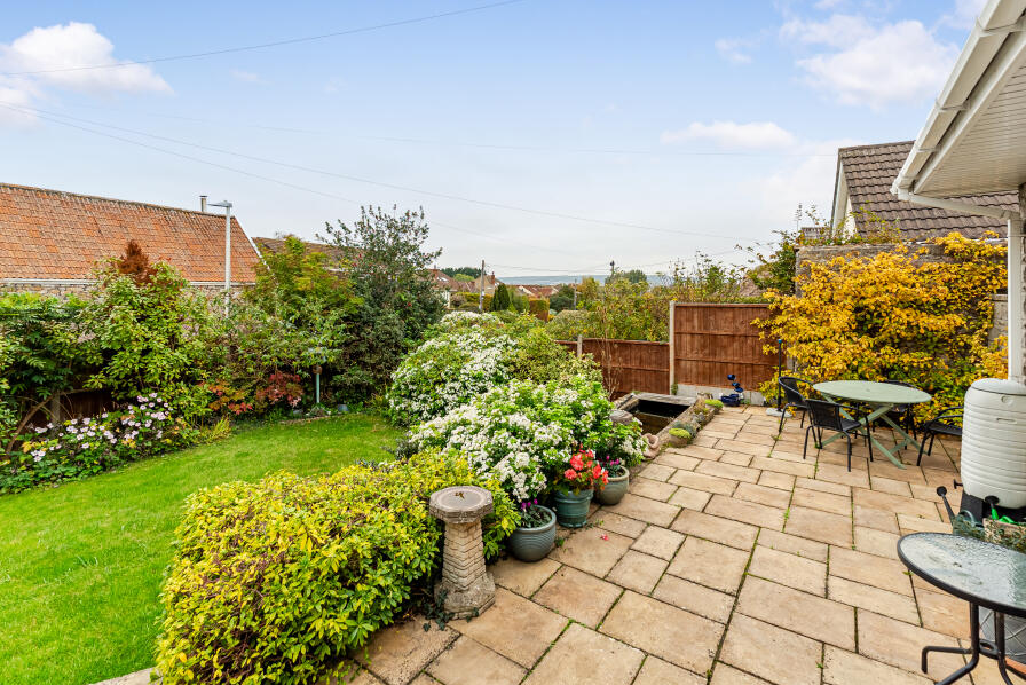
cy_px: 308
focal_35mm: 16
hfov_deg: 96.7
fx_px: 456
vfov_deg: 73.6
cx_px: 522
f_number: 5
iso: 100
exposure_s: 1/80
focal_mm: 14
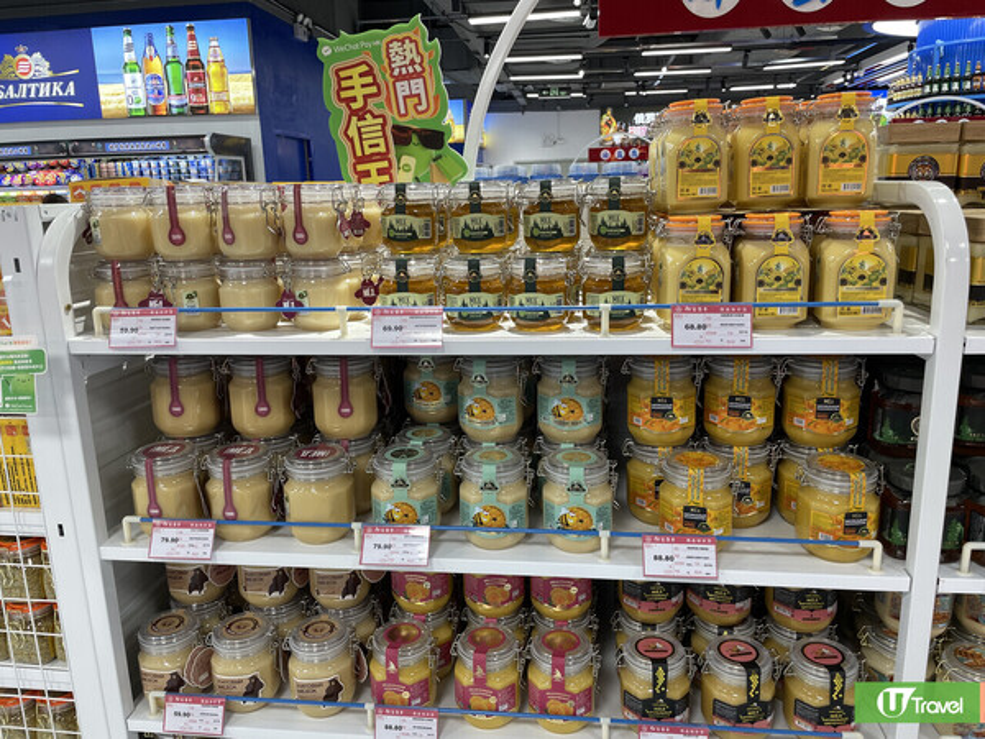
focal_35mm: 26
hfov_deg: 67.3
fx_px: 740
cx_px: 492
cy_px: 370
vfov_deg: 53.1
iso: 80
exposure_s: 1/100
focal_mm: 4.2
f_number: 1.6
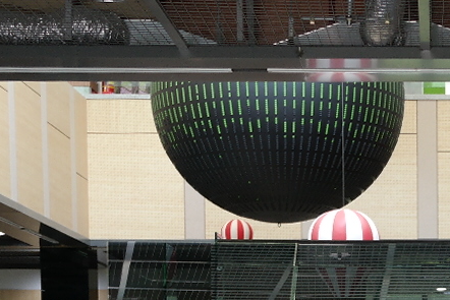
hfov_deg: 15.5
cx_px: 498
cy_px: 517
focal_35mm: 129
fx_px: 1613
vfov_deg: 10.1
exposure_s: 1/40
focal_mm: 22
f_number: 3.5
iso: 200
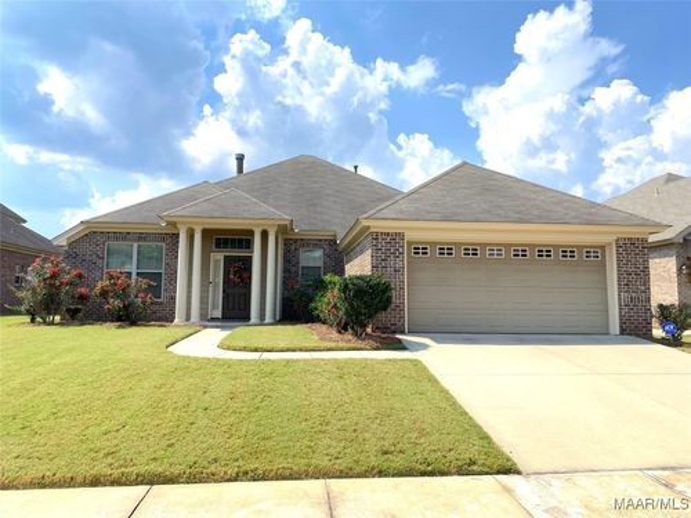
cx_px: 346
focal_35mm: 26
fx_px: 519
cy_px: 259
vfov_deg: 53.1
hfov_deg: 67.3
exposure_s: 1/4274
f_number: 1.8
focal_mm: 4.25
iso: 32
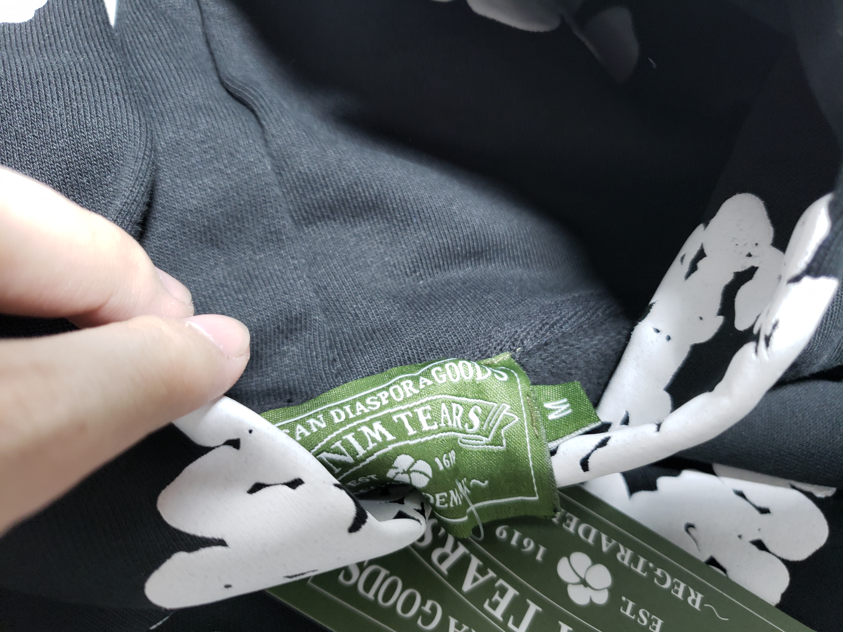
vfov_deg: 53.1
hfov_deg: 67.3
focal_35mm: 26
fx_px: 633
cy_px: 316
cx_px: 422
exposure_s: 1/100
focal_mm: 4.3
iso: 100
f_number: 1.5
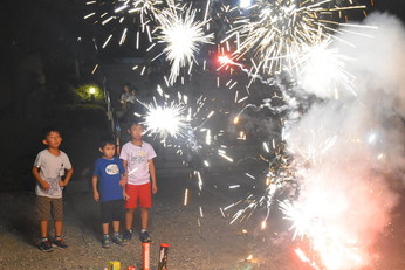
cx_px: 180
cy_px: 184
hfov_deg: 38.1
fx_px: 585
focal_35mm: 52
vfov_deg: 25.9
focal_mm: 24
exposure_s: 1/50
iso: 3200
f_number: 3.8
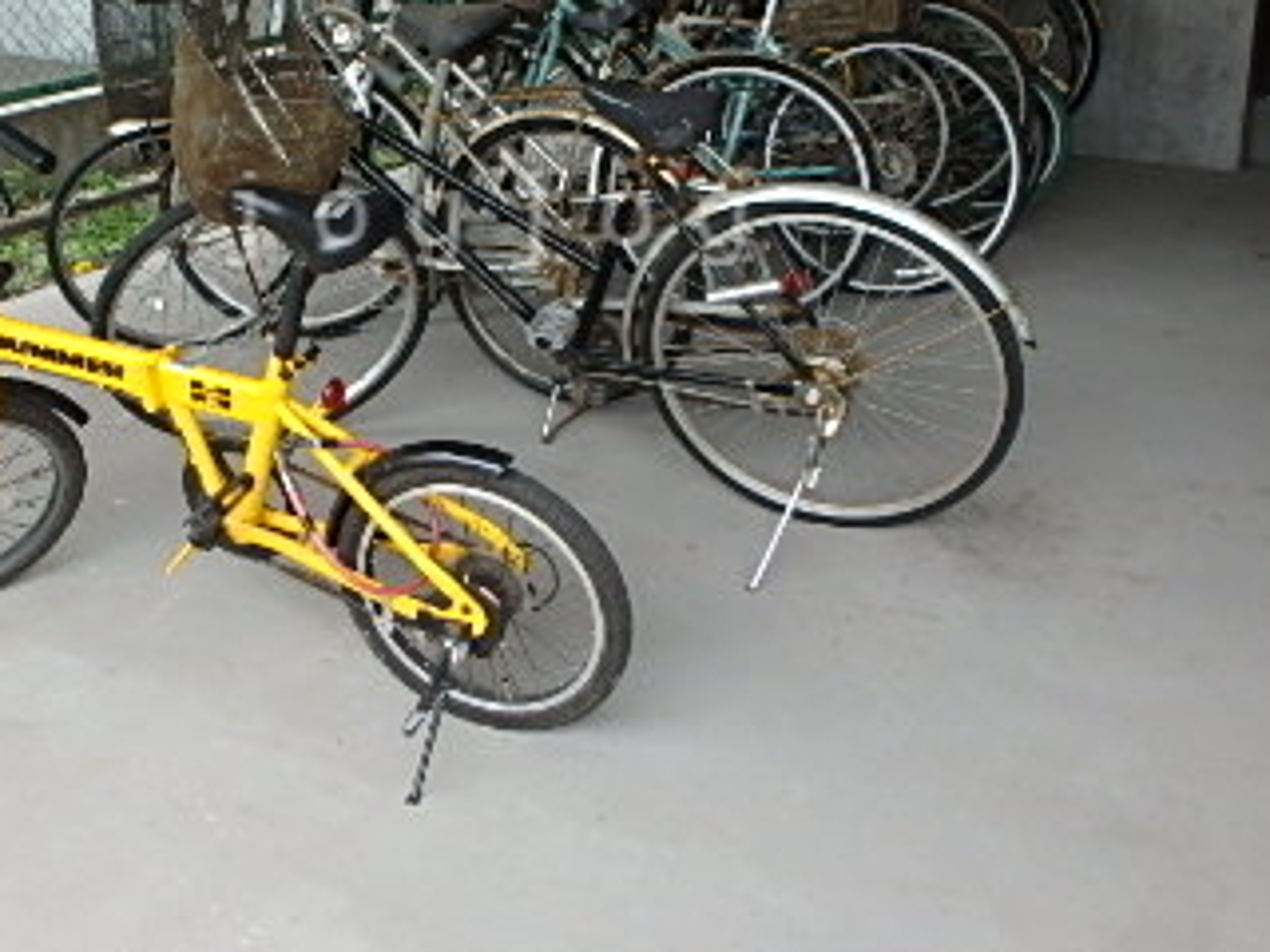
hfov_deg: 44.5
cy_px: 218
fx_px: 1541
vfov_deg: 33.5
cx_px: 496
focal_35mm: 42
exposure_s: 1/60
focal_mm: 3.7
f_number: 3.5
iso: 125
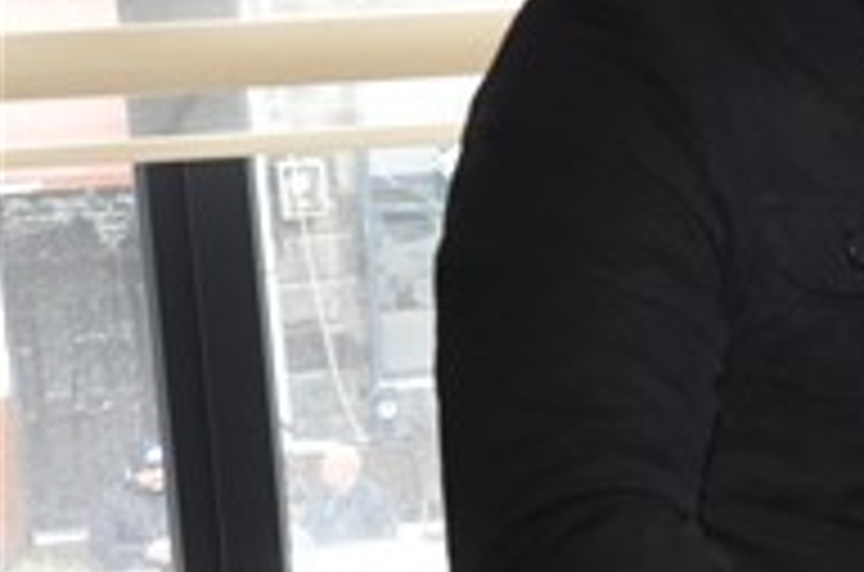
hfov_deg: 15.0
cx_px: 1458
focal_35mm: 122
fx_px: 2921
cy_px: 320
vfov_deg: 11.2
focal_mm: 24
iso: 1250
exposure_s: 1/200
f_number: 6.3
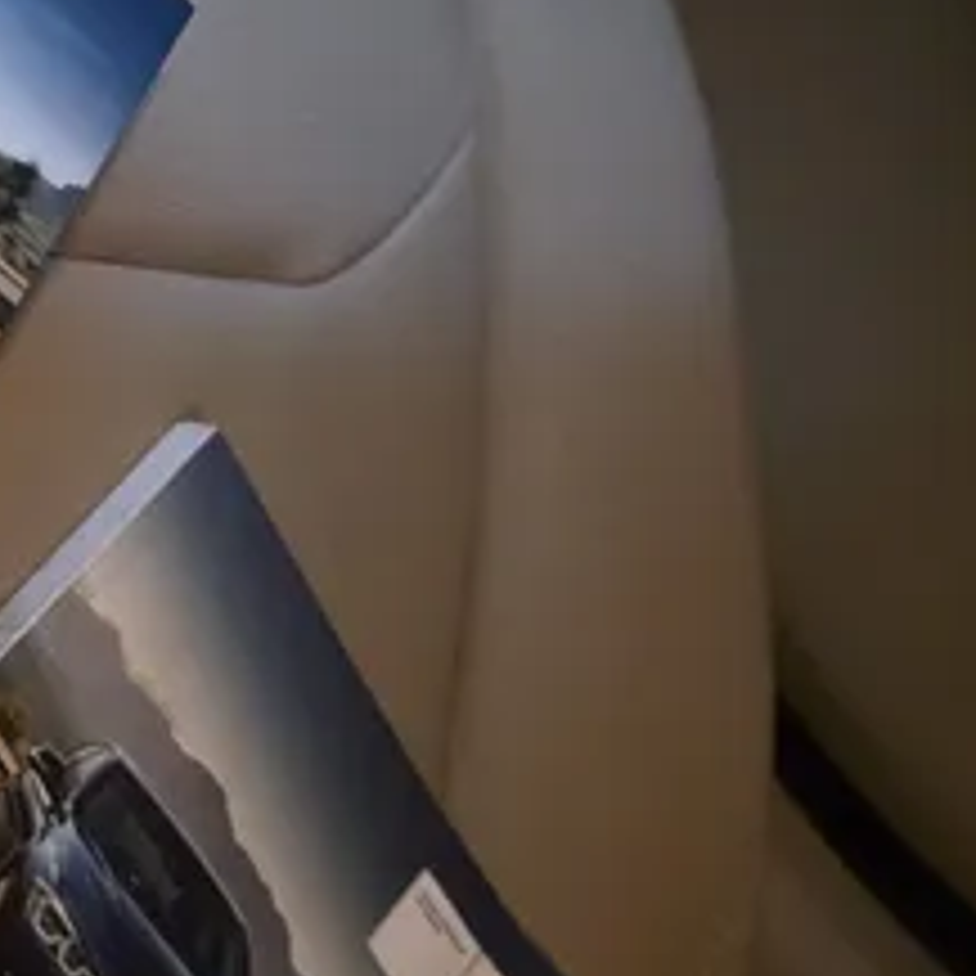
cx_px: -202
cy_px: 270
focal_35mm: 60
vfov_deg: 28.3
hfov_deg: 25.6
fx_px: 1914
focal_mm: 6.3
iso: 2000
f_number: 1.7
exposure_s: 1/79.9
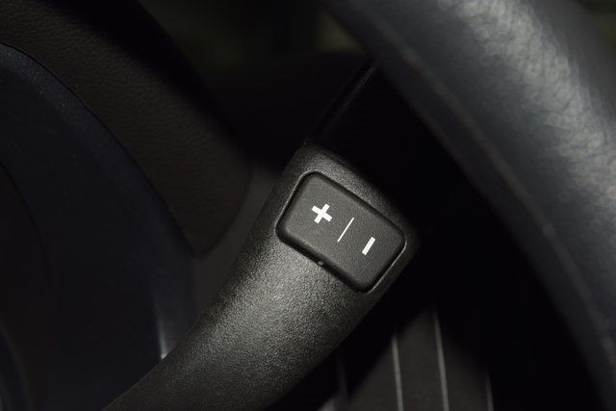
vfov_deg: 13.0
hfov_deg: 19.5
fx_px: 1797
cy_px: 206
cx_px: 308
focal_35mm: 105
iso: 100
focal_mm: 70
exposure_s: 1/125
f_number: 8
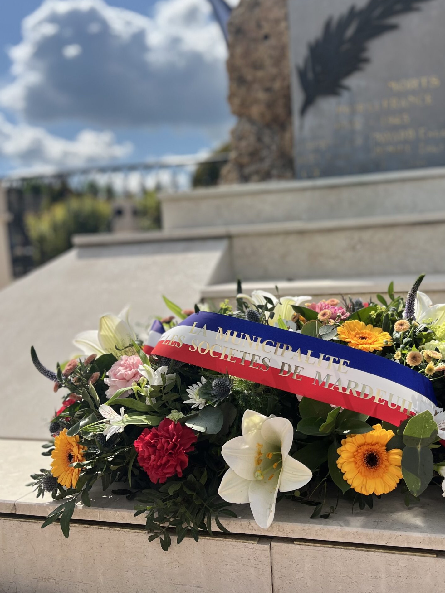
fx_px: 600
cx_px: 298
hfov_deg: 40.2
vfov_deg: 52.6
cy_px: 285
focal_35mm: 35
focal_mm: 5.7
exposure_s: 1/3704
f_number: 1.5
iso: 50
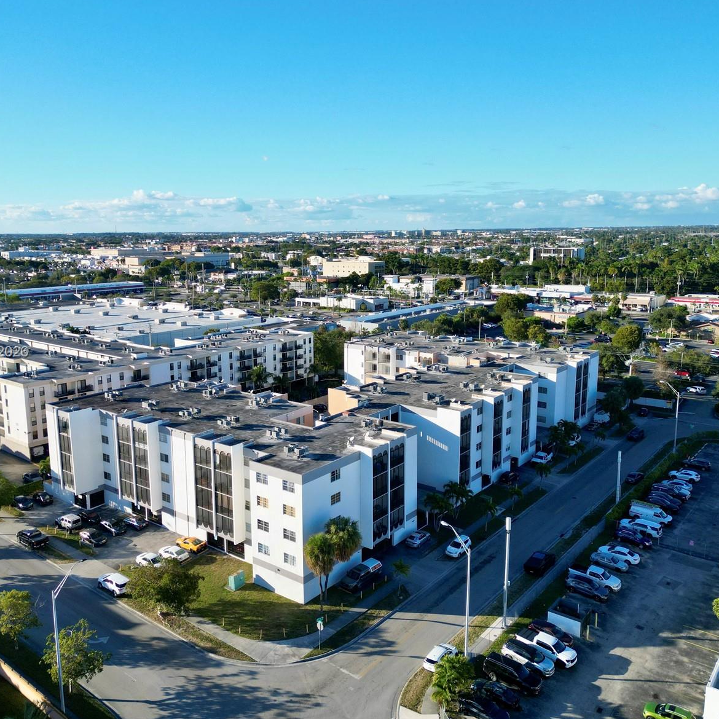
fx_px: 681
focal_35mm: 29
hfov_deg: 55.6
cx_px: 329
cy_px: 353
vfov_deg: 55.6
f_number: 1.7
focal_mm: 6.72
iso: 130
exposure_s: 1/2000
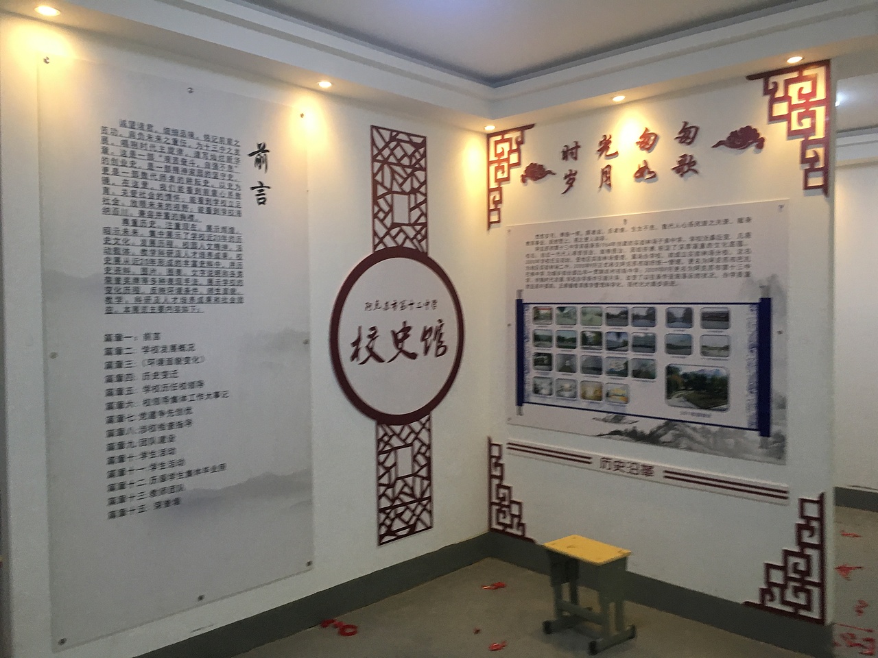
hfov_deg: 61.7
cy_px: 329
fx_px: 736
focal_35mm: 29
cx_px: 439
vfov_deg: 48.2
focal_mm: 4.15
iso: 125
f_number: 2.2
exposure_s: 1/33
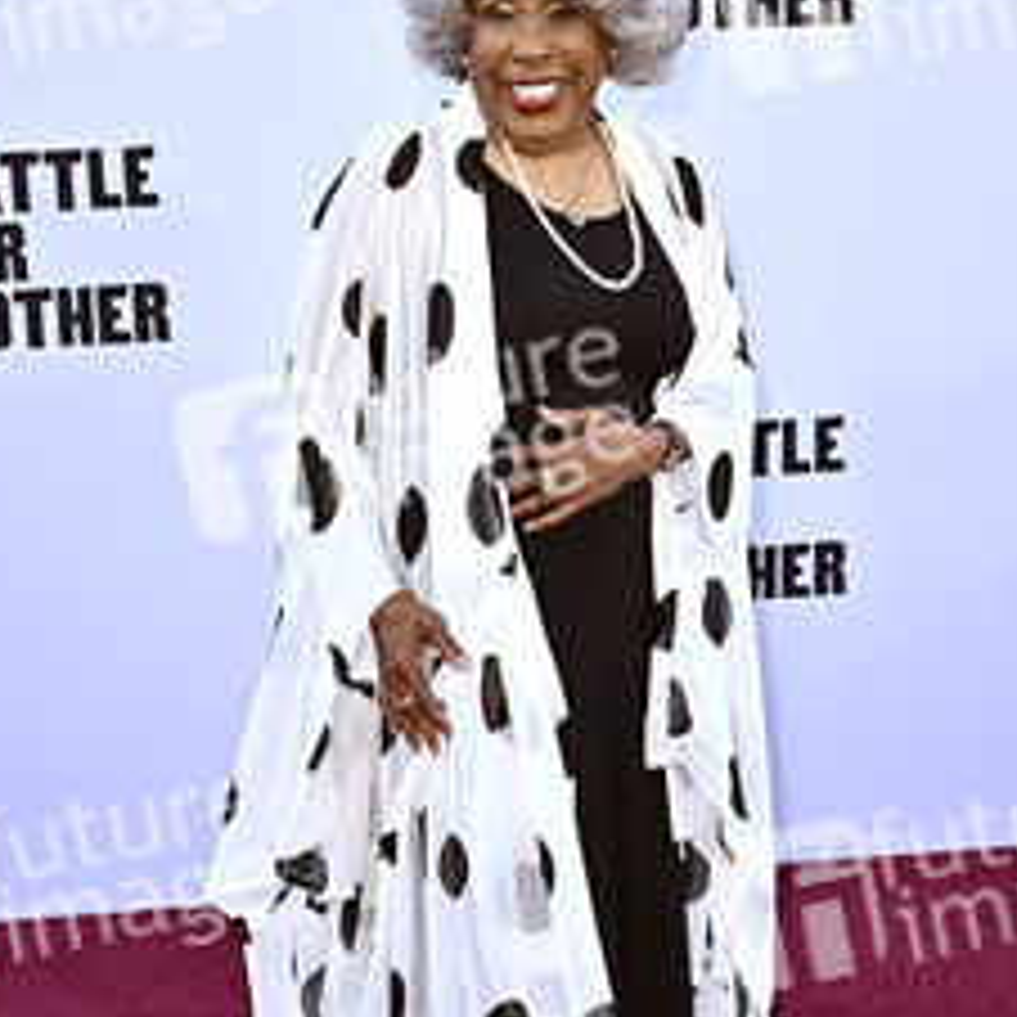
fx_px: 2293
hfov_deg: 25.0
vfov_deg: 24.9
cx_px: 536
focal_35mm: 69
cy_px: 662
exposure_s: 1/320
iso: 800
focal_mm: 46
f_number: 5.6
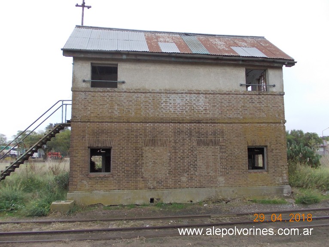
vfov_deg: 49.7
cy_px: 124
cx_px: 164
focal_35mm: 28
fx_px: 266
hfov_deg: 63.5
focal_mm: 4
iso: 80
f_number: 2.7
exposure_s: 1/200
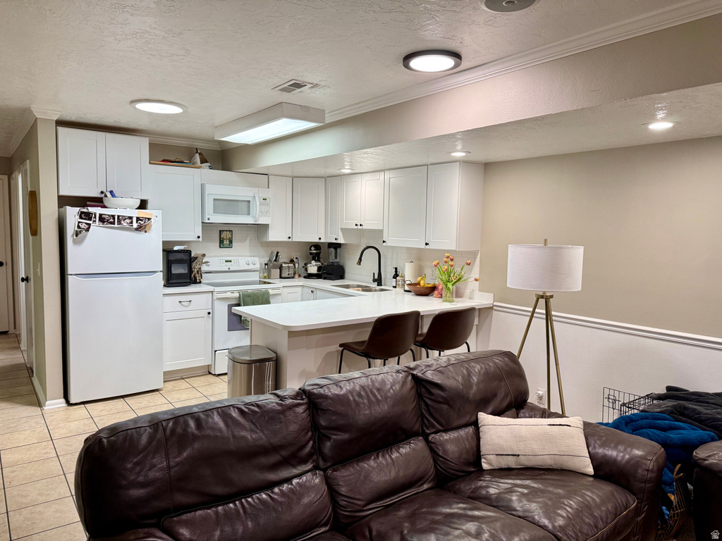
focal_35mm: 24
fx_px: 501
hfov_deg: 71.6
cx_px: 361
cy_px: 270
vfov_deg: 56.8
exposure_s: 1/120
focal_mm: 6.76
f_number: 1.78
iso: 200
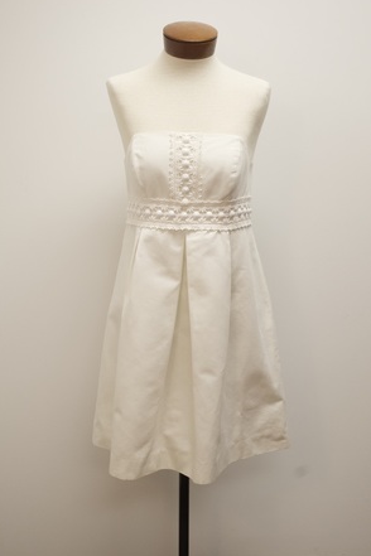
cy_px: 277
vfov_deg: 40.3
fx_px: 757
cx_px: 186
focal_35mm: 49
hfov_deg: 27.5
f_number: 7.1
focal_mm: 32
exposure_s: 1/100
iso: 1600
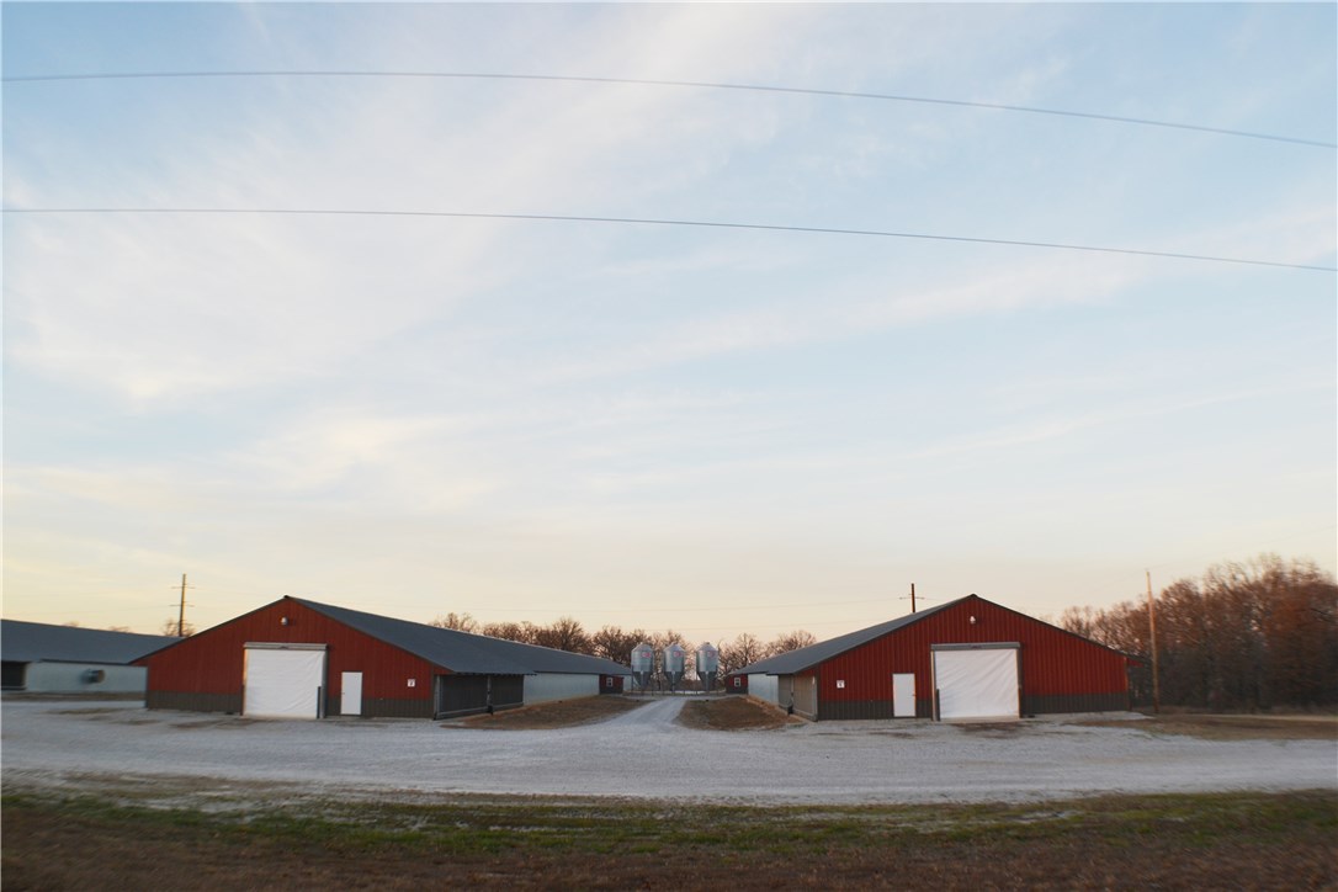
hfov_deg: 53.1
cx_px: 669
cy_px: 446
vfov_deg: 36.9
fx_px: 1338
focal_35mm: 36
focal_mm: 24
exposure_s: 1/125
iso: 125
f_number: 5.6
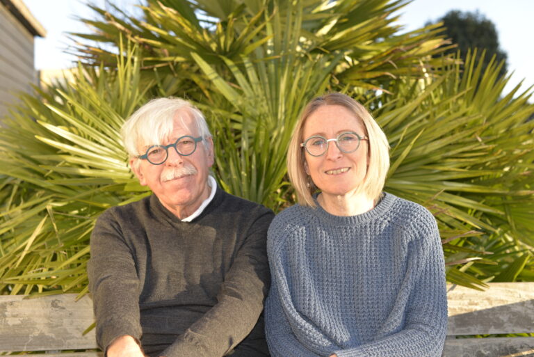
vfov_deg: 27.0
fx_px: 742
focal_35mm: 50
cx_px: 267
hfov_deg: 39.6
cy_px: 178
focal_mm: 50
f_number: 4
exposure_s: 1/200
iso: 100
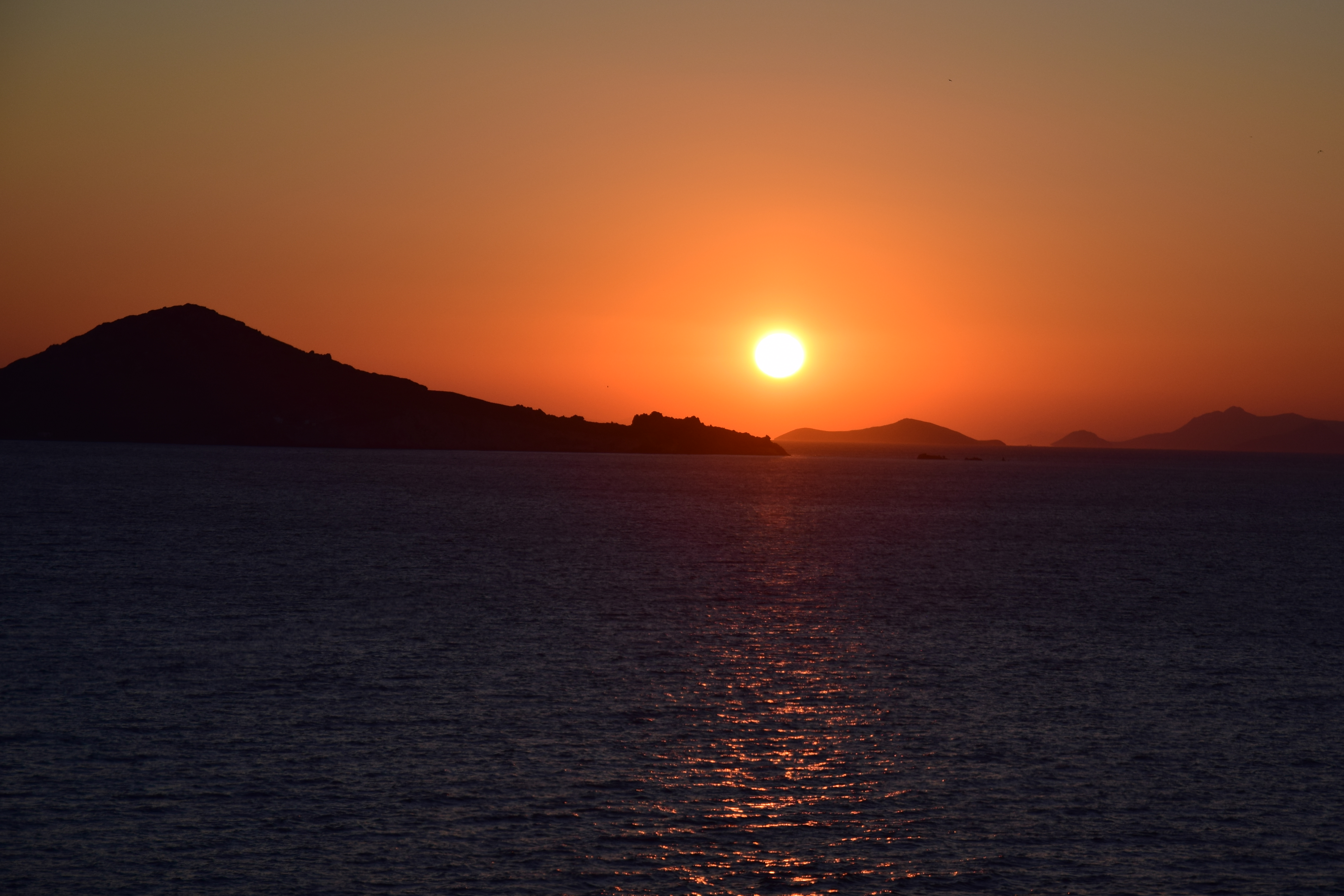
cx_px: 787
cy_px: 442
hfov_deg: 15.5
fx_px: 4951
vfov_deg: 10.3
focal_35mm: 133
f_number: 5.3
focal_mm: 75
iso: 110
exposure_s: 1/1000
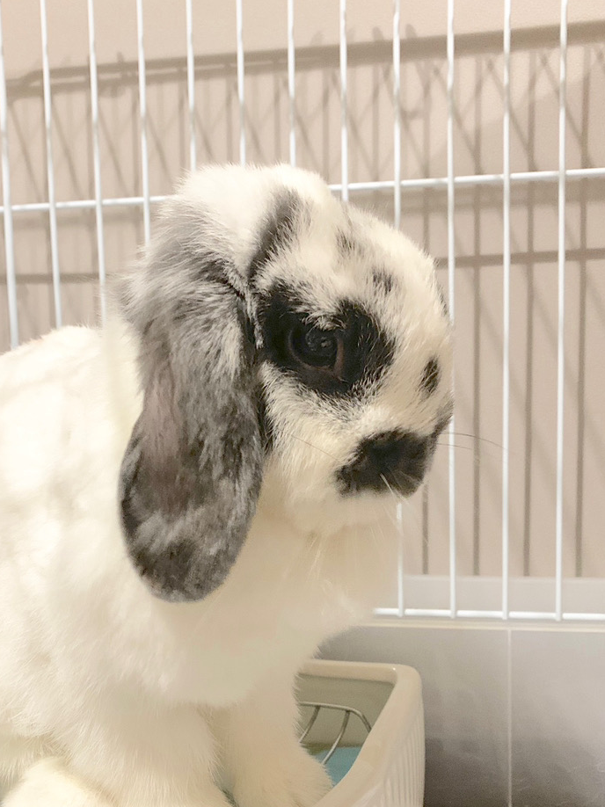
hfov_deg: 41.6
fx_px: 793
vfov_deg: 53.8
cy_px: 455
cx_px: 244
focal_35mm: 34
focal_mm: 4.25
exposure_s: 1/29
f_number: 1.8
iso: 800
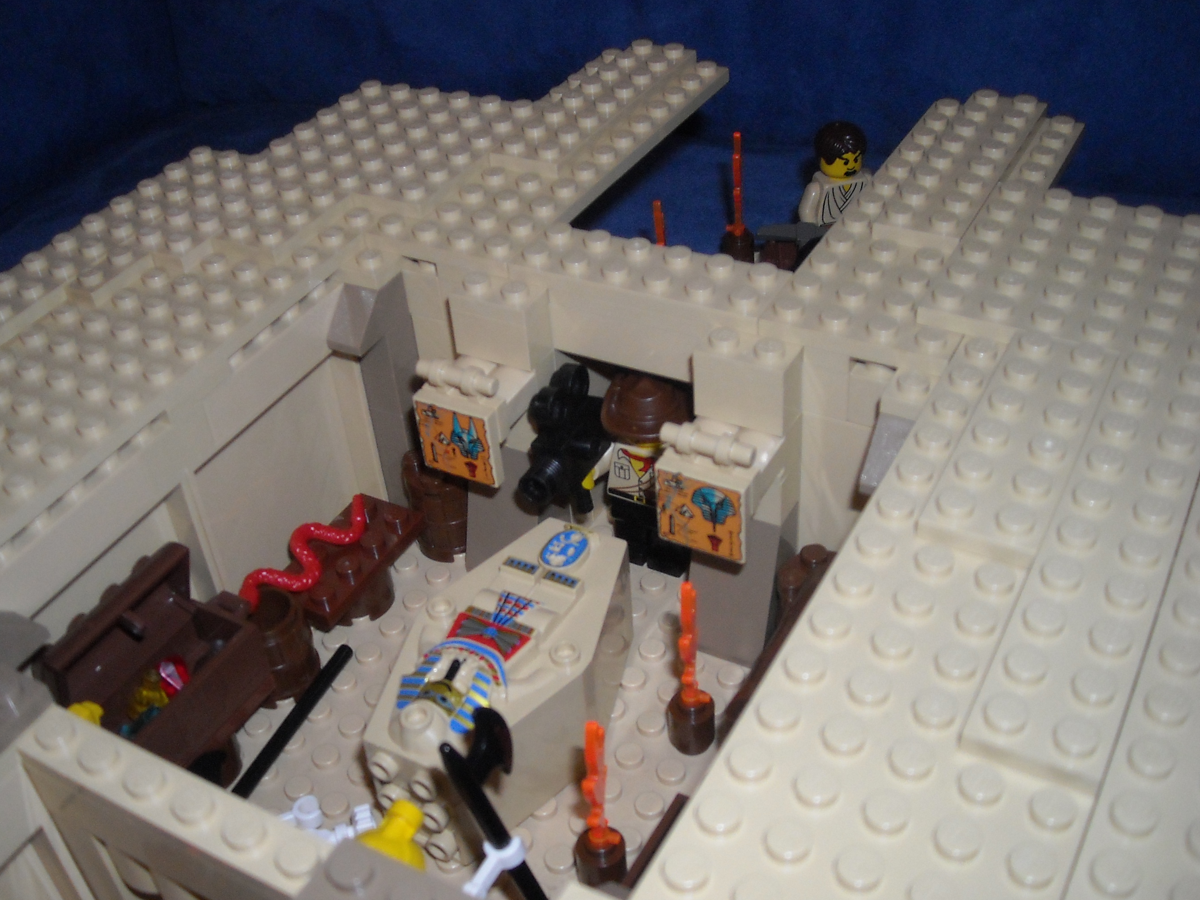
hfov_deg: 46.7
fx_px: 1387
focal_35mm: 40
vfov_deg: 35.9
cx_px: 520
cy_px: 481
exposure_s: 1/60
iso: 200
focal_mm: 5.7
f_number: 5.6
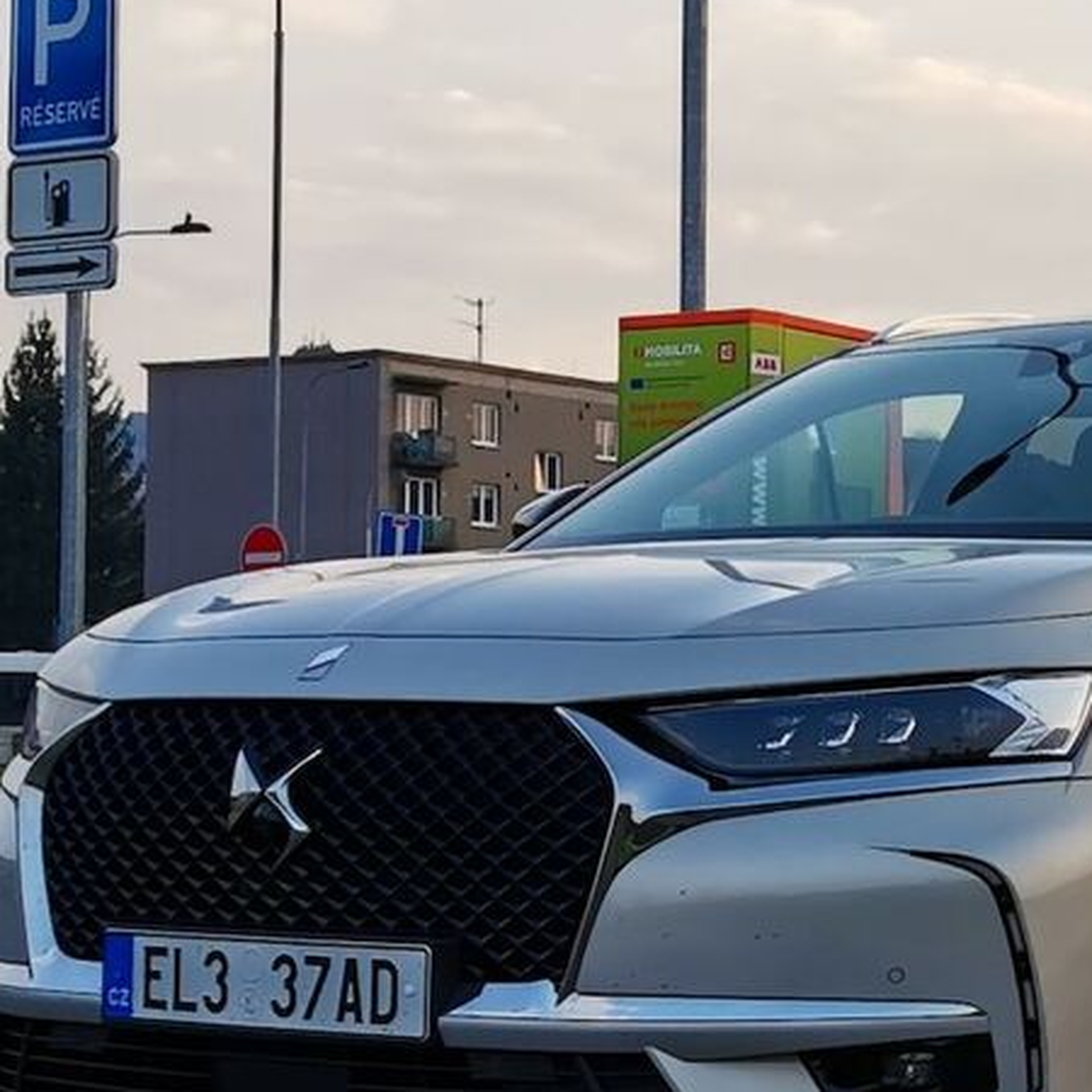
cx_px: 1357
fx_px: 3498
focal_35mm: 98
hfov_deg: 16.9
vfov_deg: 17.7
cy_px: 687
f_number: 1.4
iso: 50
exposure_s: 1/1094
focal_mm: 4.66
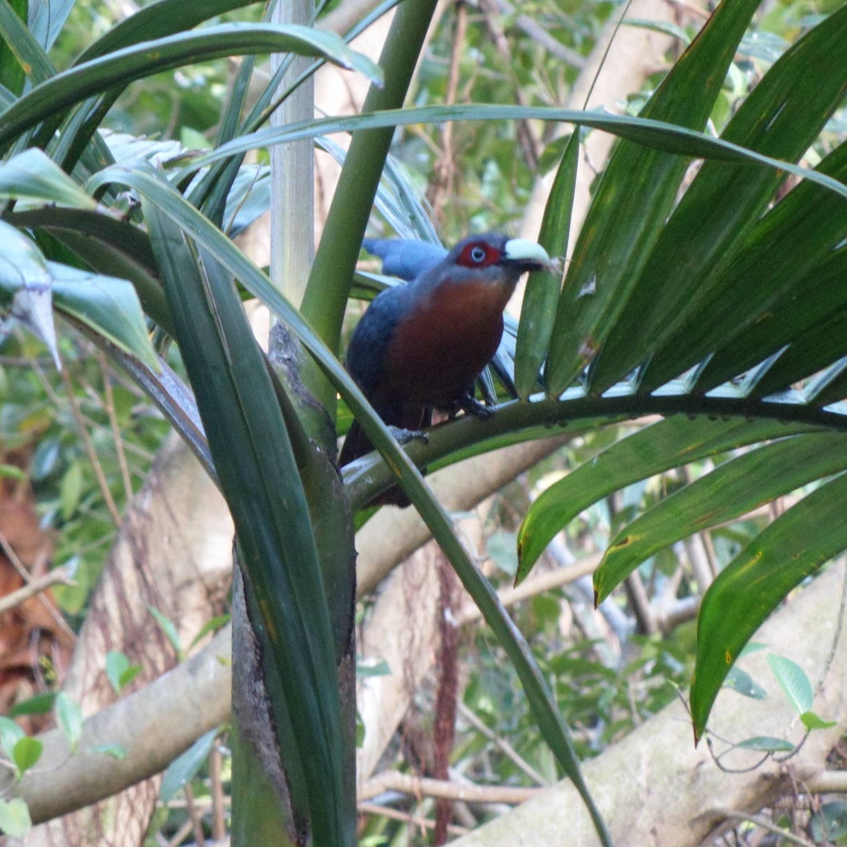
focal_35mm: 319
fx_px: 8831
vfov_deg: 5.5
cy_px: 423
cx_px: 427
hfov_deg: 5.5
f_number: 5.9
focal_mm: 46.8
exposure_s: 1/45
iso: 400
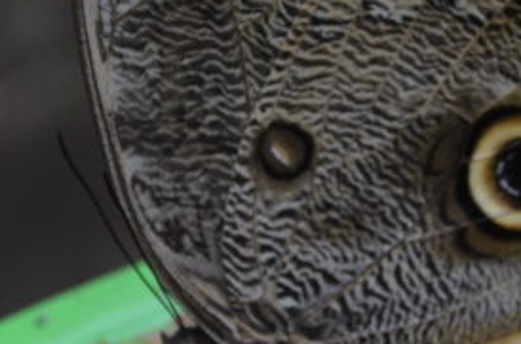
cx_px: 350
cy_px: 96
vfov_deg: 6.8
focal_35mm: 202
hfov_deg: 10.2
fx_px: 2915
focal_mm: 48
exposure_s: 1/60
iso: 560
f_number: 5.6
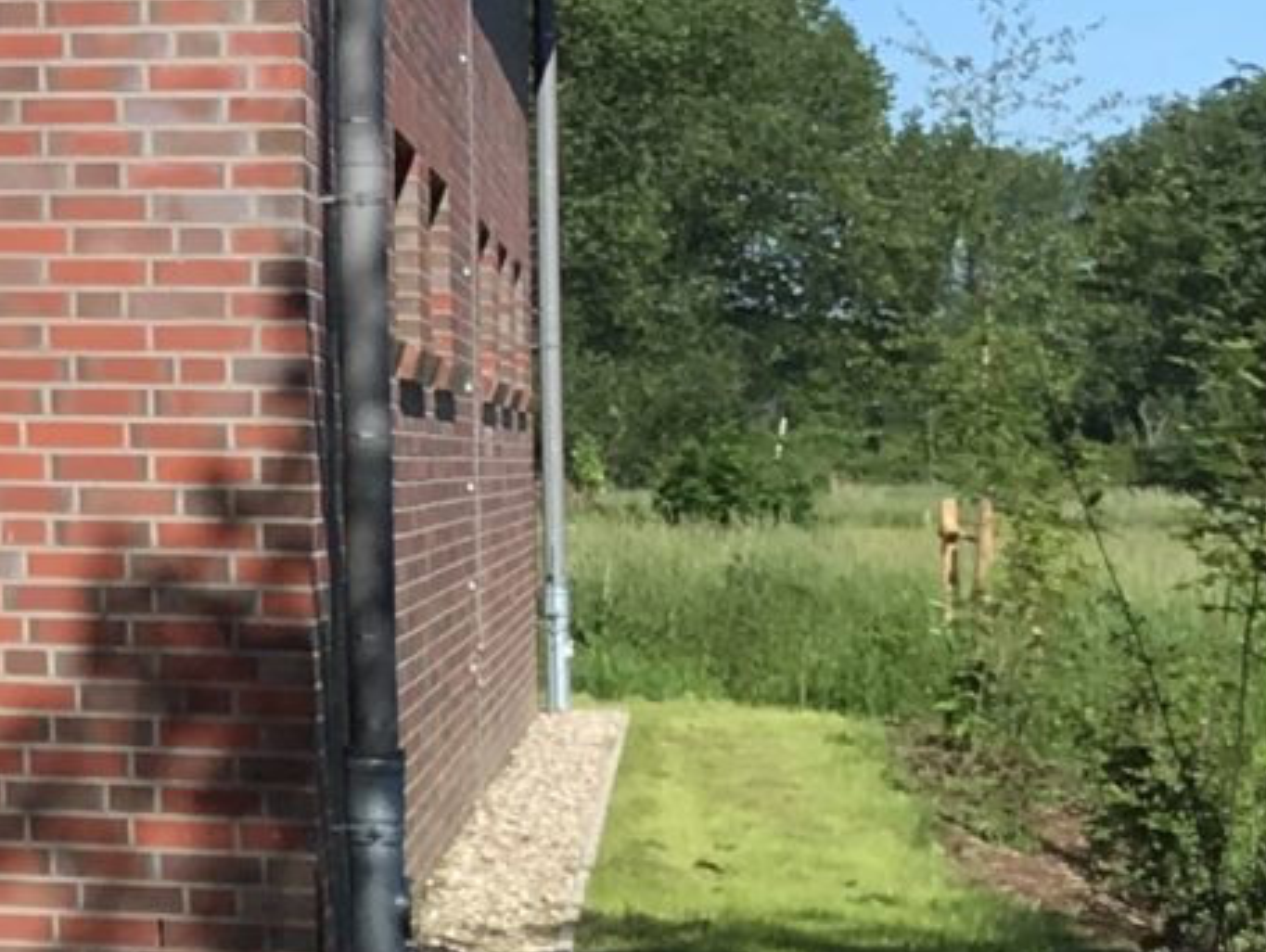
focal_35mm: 163
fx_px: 5966
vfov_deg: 9.1
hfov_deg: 10.3
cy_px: -11
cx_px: -1920
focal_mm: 4.15
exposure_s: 1/1399
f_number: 2.2
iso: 25
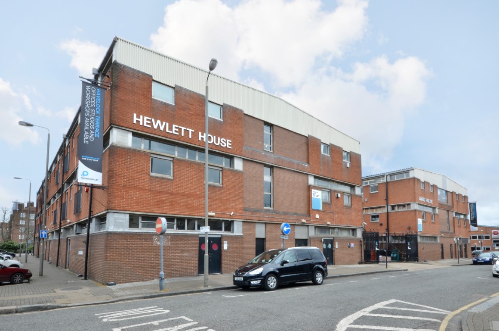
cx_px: 250
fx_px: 270
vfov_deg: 63.0
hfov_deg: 85.5
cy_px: 166
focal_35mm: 20
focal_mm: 13
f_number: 22
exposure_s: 1/30
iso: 200
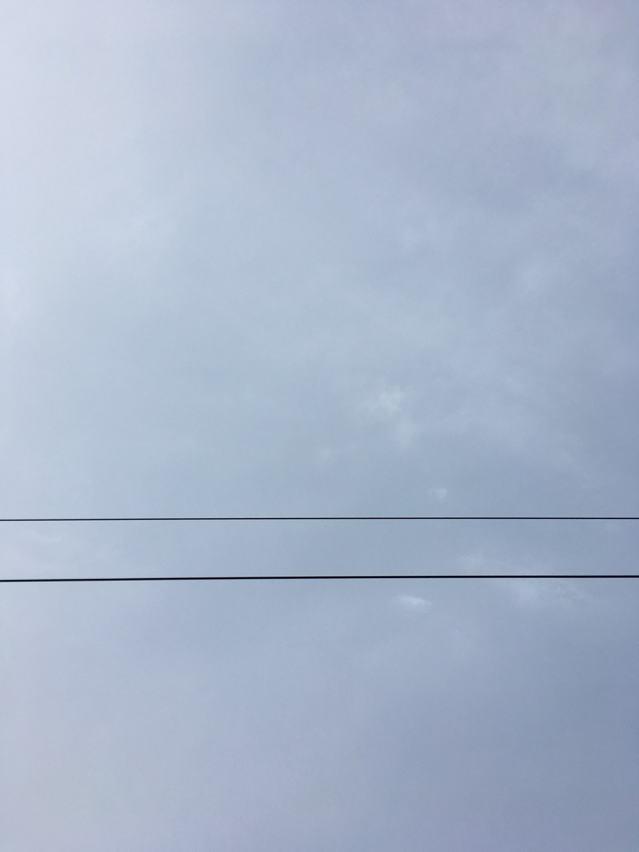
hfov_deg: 48.2
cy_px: 426
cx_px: 320
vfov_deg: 61.7
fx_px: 714
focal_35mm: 29
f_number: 2.2
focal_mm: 4.15
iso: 25
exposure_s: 1/3344
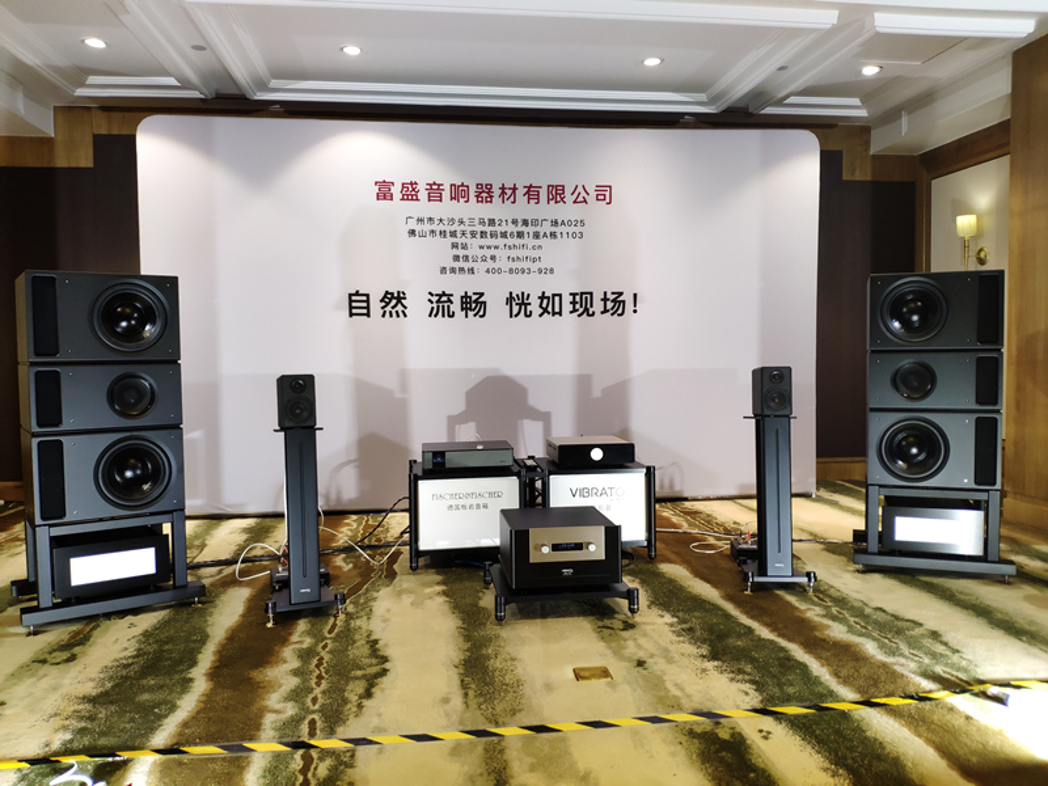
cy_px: 393
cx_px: 524
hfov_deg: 79.0
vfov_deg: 63.4
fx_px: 636
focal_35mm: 21
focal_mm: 4.22
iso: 544
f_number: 1.8
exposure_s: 1/100
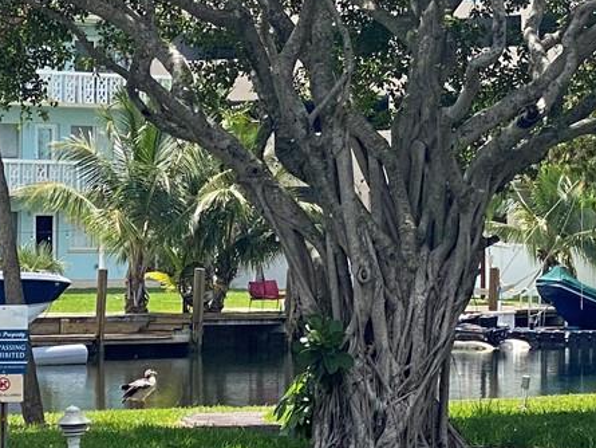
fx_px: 3221
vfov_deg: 7.9
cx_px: 364
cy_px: 63
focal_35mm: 187
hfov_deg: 10.6
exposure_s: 1/1229
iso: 20
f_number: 2
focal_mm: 6
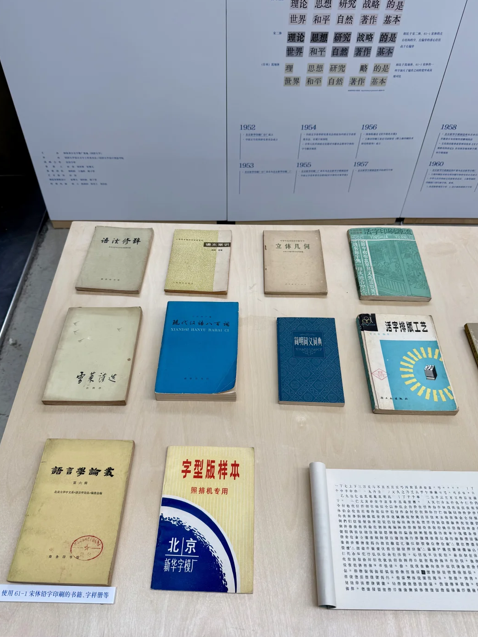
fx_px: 460
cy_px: 319
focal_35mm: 25
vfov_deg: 69.4
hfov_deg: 54.9
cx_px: 237
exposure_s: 1/190
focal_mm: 6.76
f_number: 1.78
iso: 64
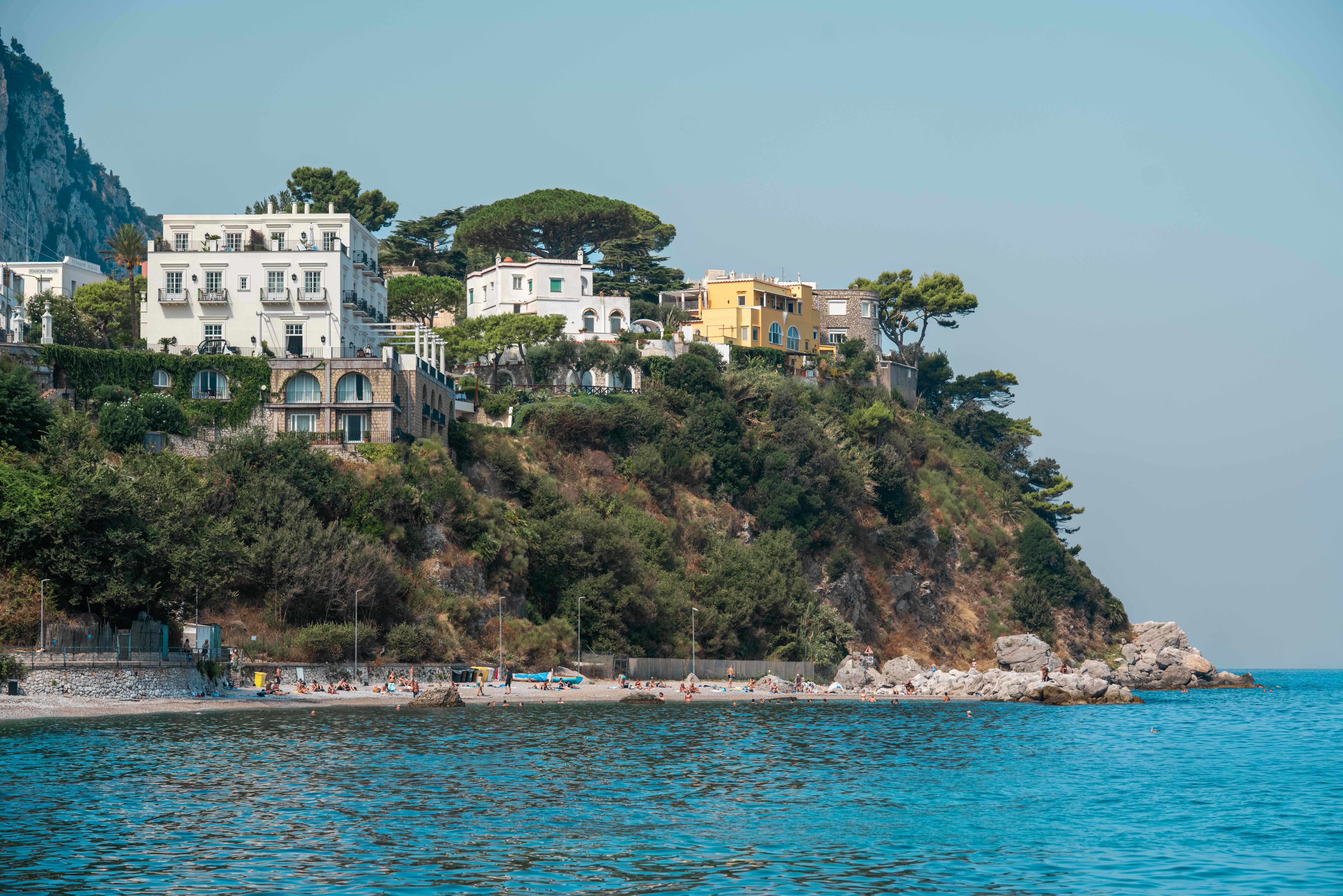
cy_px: 448
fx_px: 3171
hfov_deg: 23.9
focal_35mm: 85
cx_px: 672
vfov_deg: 16.1
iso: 100
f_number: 5
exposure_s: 1/500
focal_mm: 85
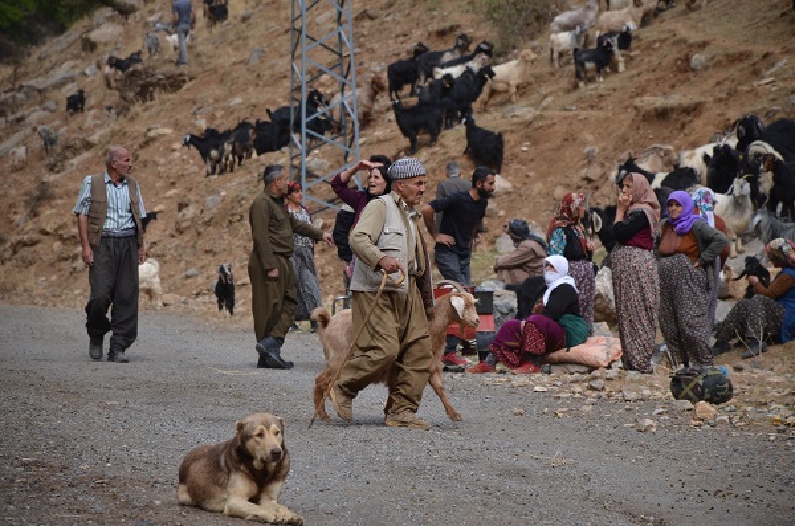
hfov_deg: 9.8
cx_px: 398
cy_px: 263
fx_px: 4626
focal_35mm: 210
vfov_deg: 6.5
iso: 200
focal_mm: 140
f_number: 5.6
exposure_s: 1/500
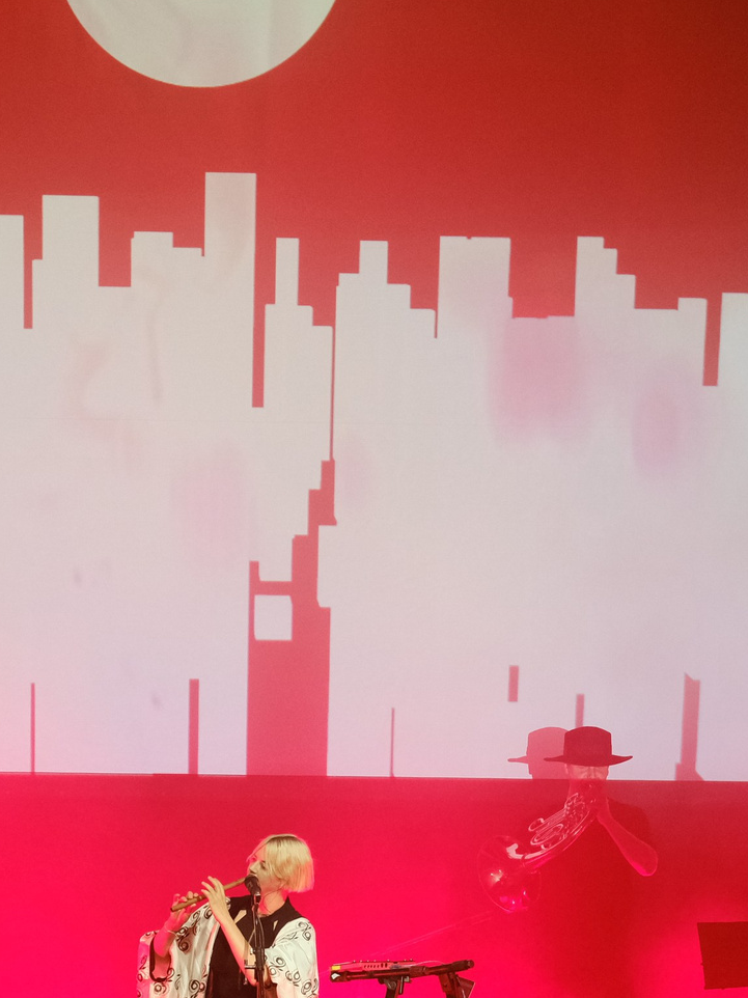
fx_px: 6197
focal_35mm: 215
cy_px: 824
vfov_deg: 9.2
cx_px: 302
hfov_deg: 6.9
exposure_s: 1/100
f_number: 4
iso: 1600
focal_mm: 56
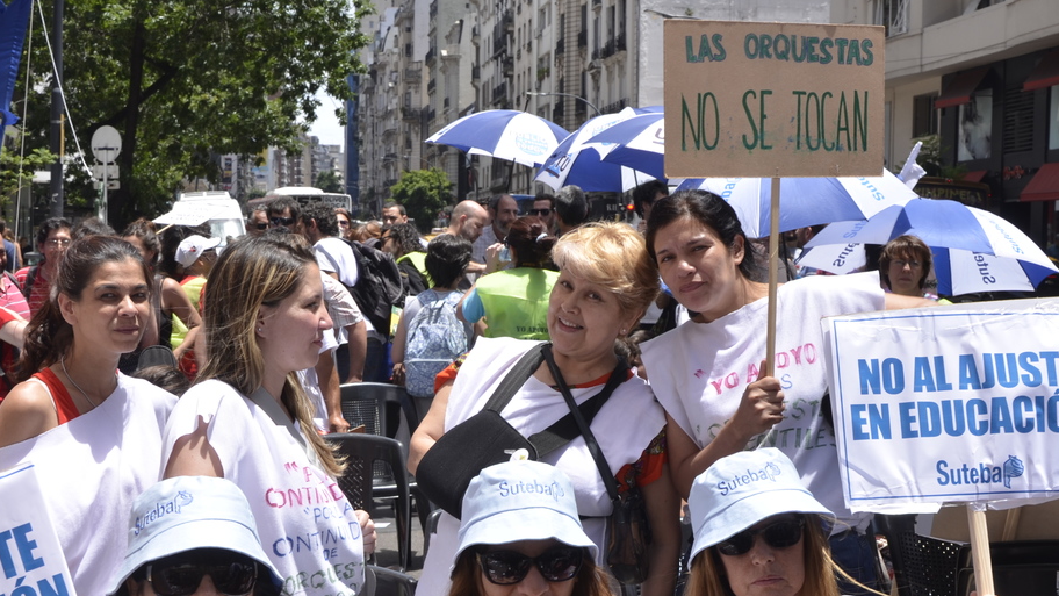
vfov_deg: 18.2
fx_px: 1853
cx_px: 448
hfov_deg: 31.8
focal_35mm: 66
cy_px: 426
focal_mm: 30
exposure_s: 1/250
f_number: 8
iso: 100
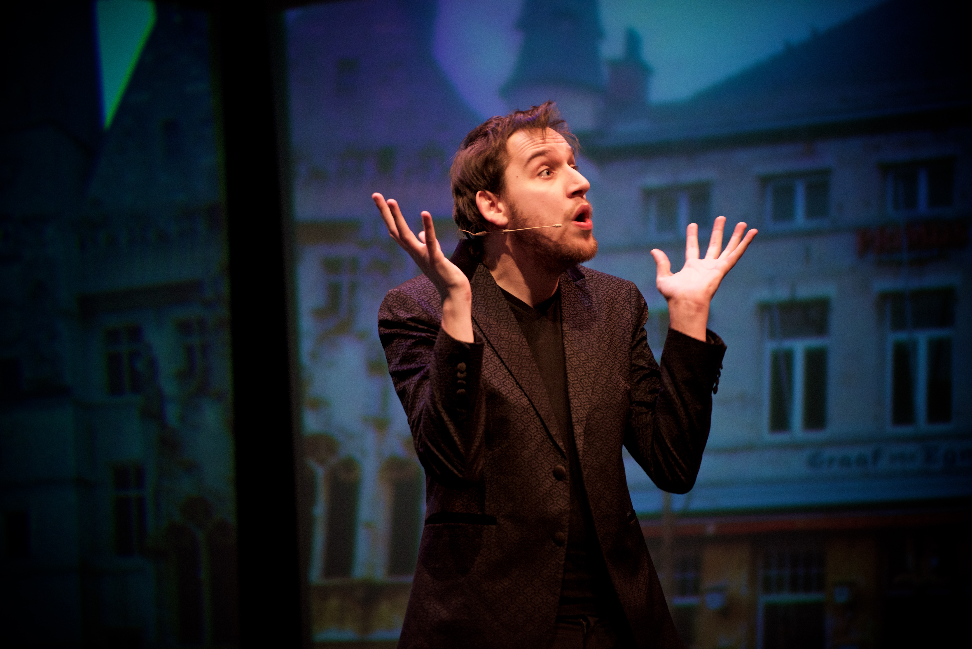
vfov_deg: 6.9
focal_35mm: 200
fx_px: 5401
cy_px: 324
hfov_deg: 10.3
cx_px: 486
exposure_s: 1/160
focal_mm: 200
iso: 1600
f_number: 2.8
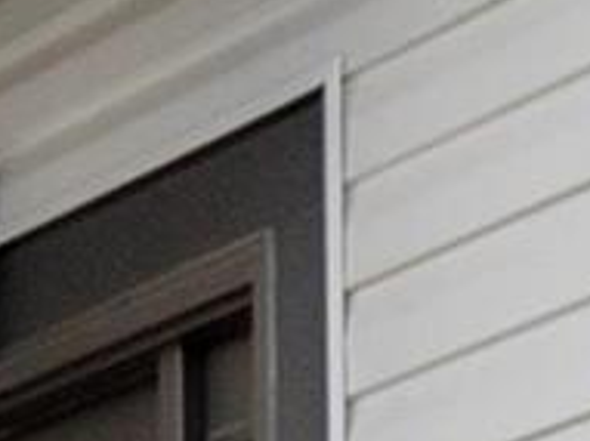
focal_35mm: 290
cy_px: 1570
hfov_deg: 6.7
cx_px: 951
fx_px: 4940
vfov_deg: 4.8
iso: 400
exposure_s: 1/1250
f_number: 4
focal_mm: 18
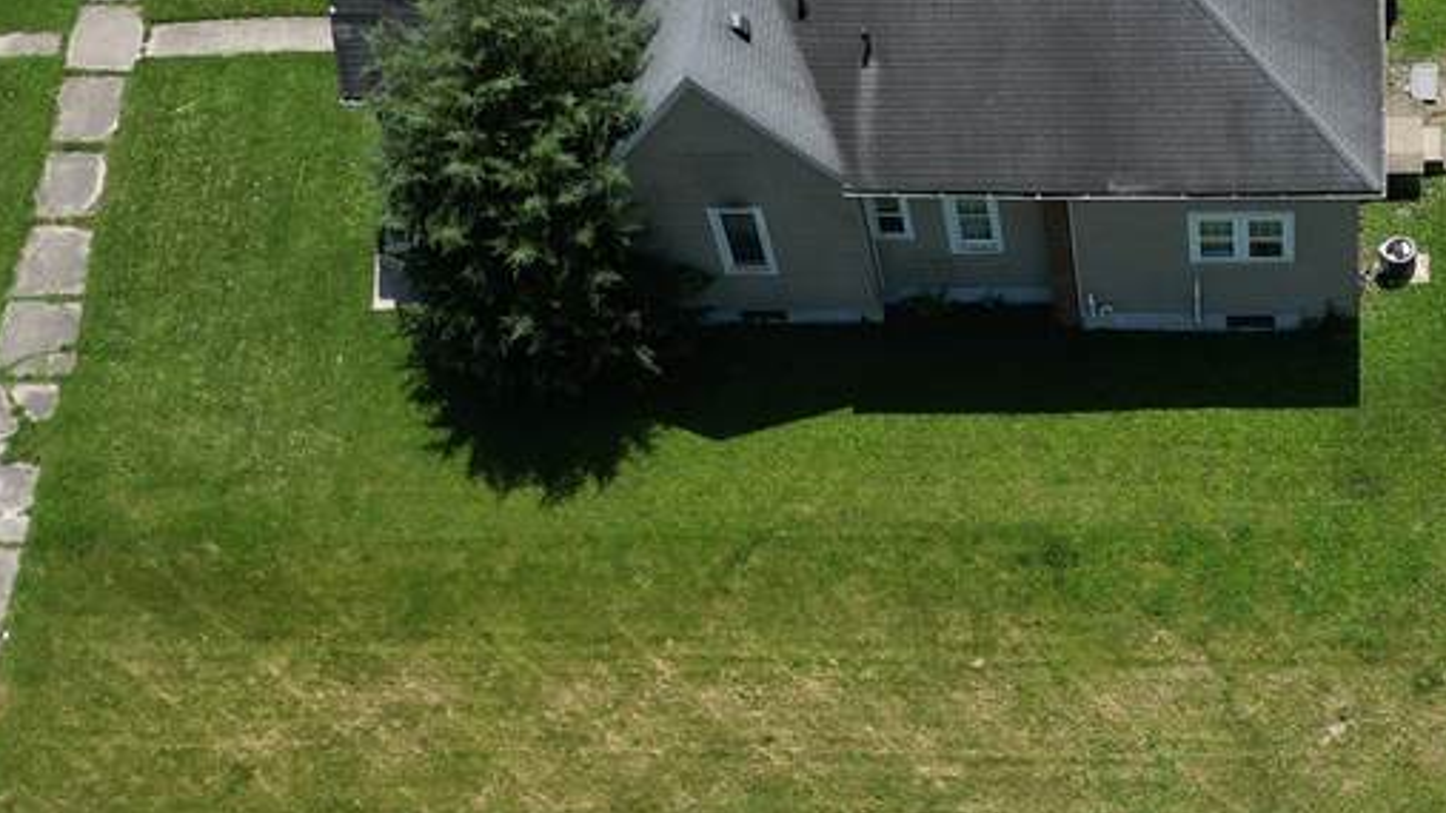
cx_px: 1249
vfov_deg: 16.8
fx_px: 2530
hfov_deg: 30.7
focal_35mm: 66
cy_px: 1161
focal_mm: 6.72
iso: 100
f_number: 1.7
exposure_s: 1/2000
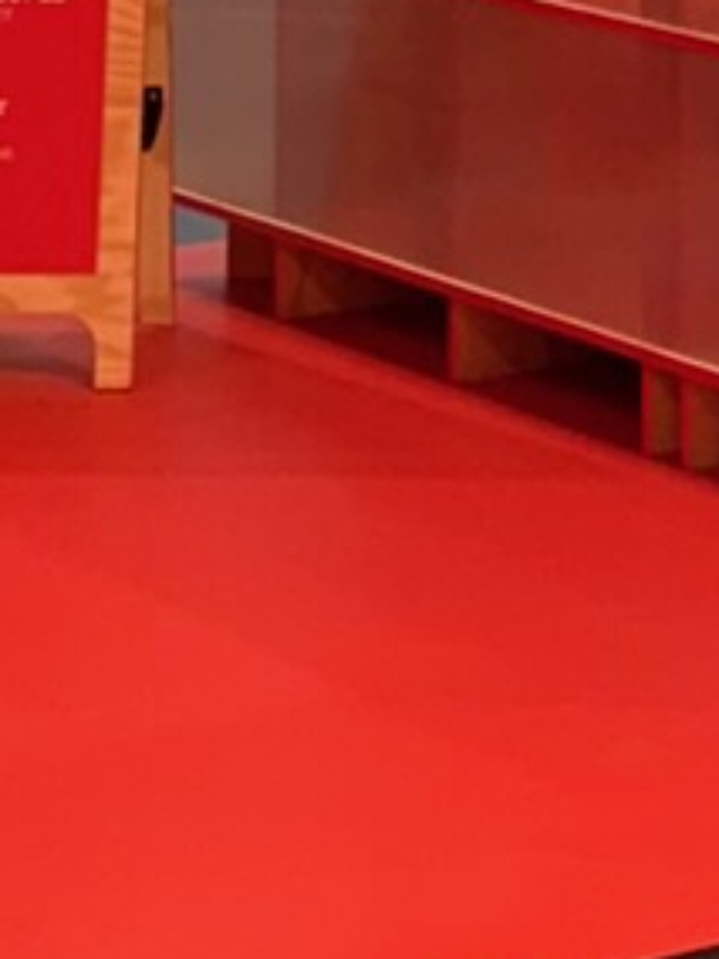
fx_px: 4791
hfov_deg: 8.6
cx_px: 641
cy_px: -993
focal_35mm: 173
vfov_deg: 10.5
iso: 160
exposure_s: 1/100
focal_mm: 6.76
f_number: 1.78
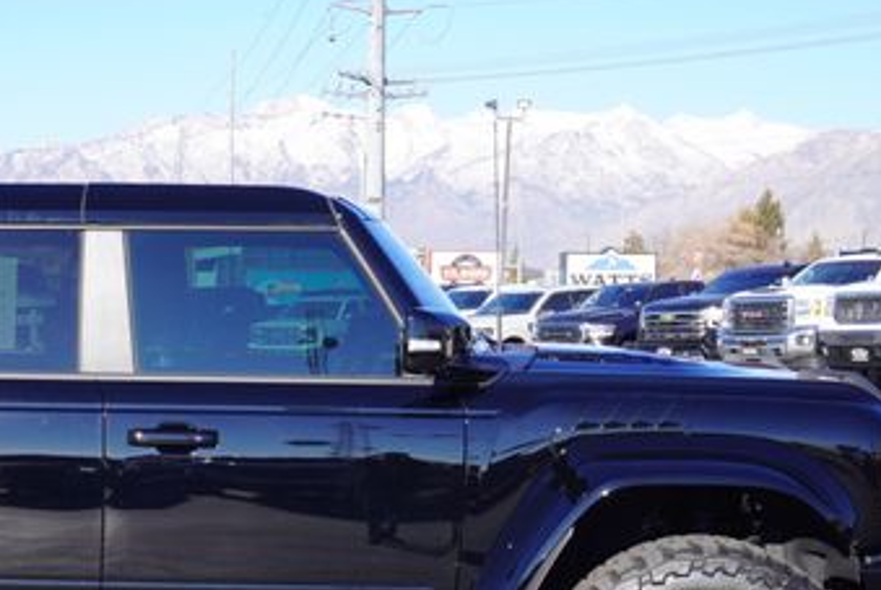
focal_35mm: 85
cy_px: 522
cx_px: 185
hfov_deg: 23.6
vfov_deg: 15.9
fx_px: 2083
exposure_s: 1/100
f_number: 9
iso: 100
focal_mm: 30
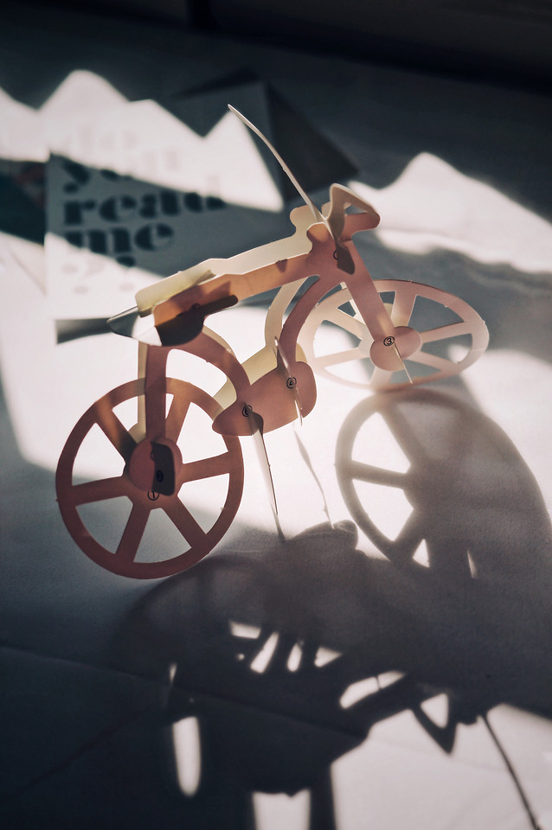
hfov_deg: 18.1
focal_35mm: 75
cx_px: 276
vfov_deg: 27.0
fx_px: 1729
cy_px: 415
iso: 100
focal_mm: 50
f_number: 2.8
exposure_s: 1/2000
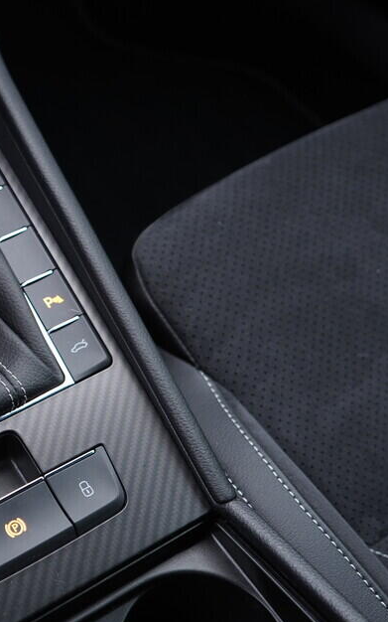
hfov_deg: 20.3
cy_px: 299
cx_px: -68
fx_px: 1016
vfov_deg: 34.0
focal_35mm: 60
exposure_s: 1/40
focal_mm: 24
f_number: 2.8
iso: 250
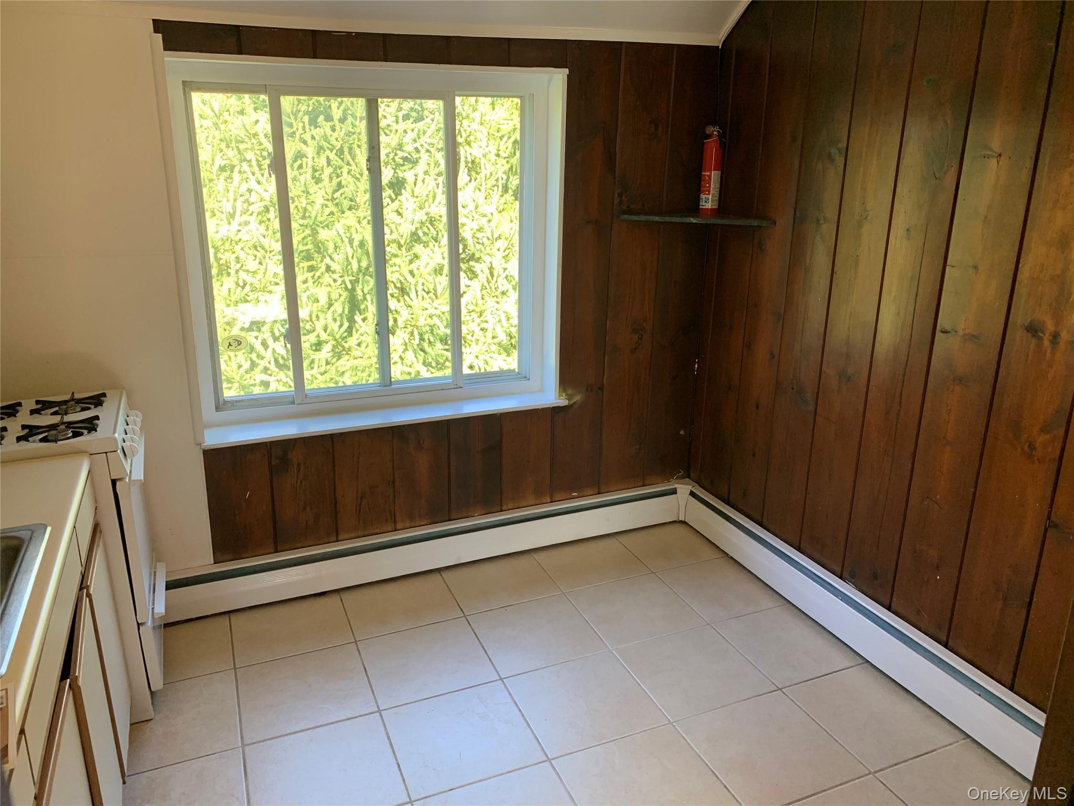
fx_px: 807
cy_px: 403
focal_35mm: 26
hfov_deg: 67.3
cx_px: 537
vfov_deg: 53.1
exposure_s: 1/76
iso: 100
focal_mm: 4.25
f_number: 1.8
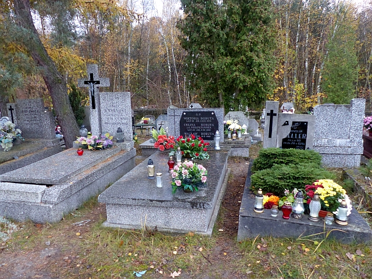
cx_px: 186
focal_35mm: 25
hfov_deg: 69.4
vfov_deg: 54.9
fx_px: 269
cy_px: 140
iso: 320
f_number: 2.8
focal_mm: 4.5
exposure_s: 1/60
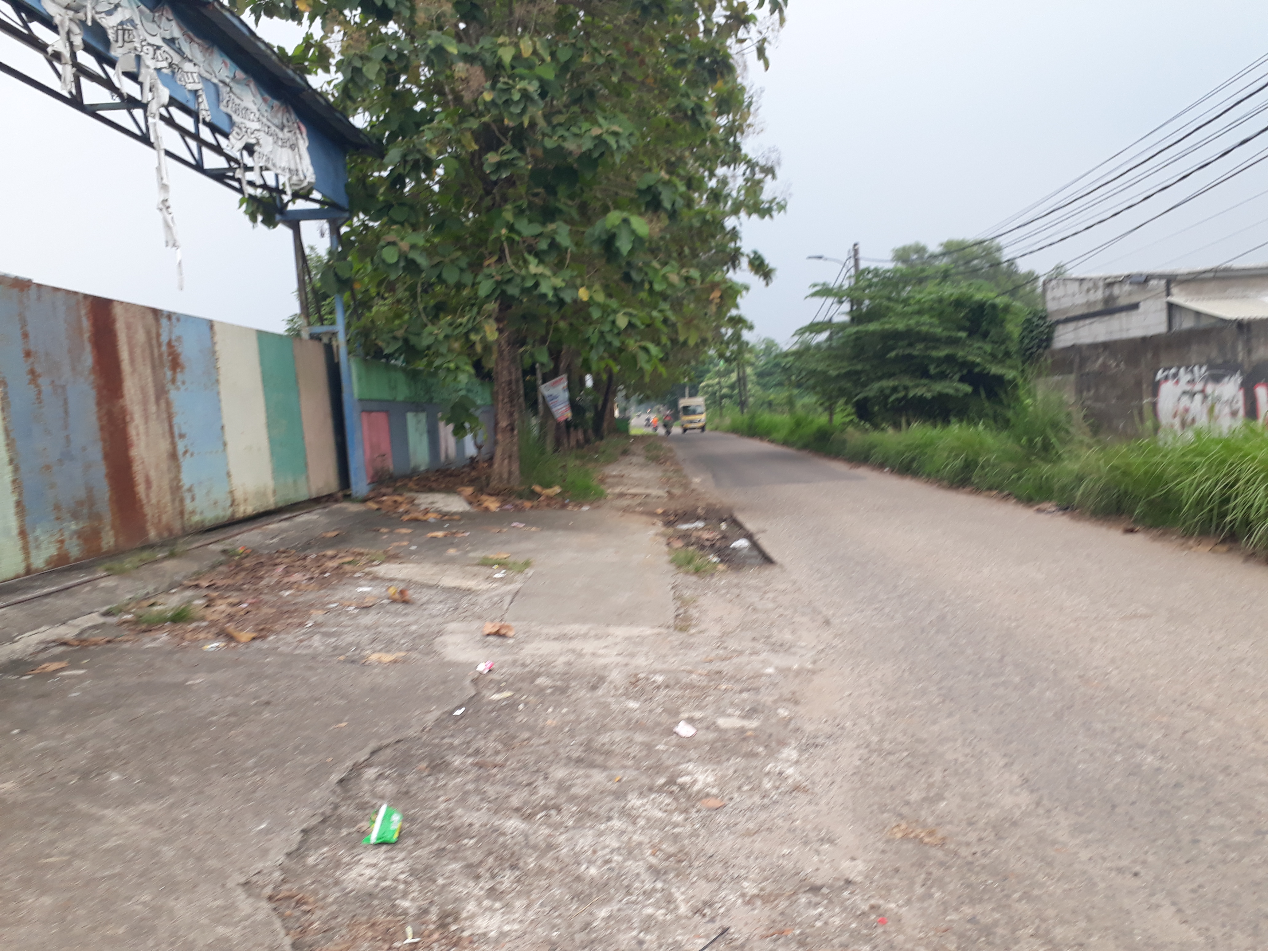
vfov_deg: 51.4
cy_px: 476
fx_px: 989
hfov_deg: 65.3
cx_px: 634
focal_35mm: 27
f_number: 1.9
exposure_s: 1/146
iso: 40
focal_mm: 3.6
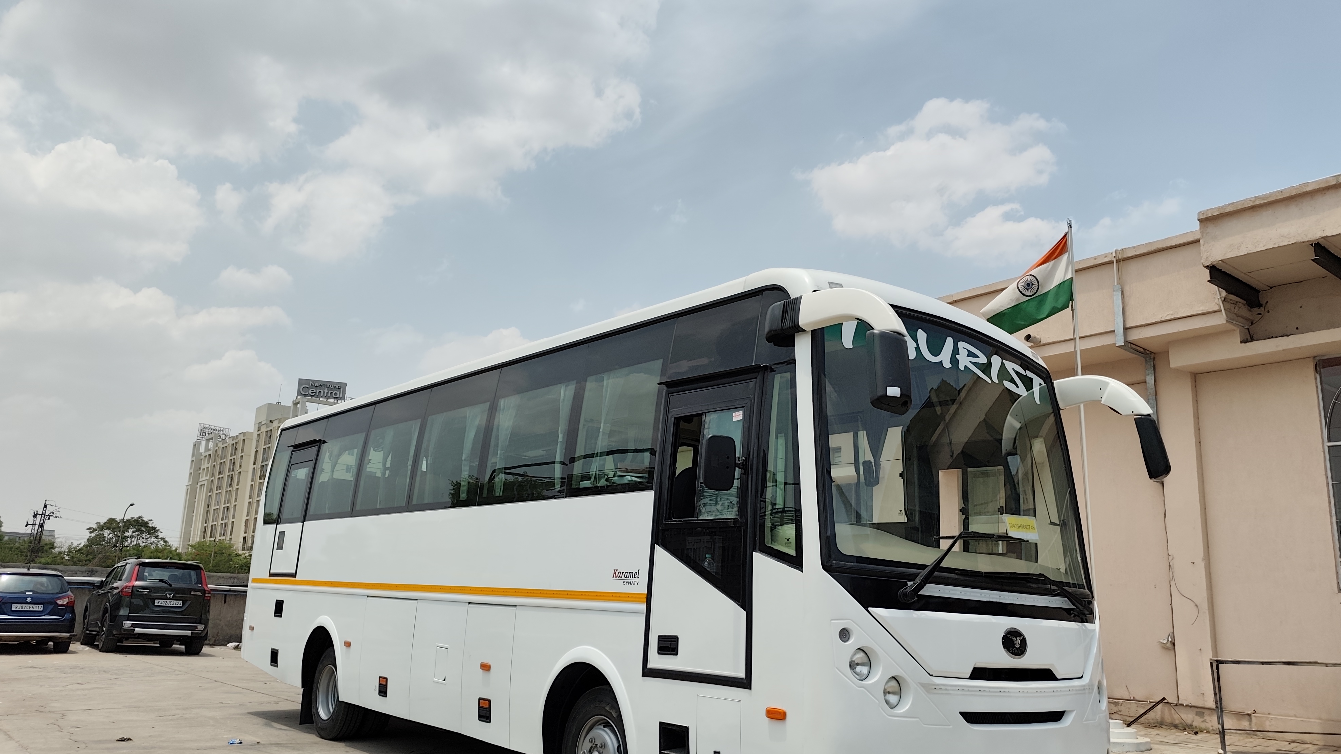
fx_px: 960
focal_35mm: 27
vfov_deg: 42.9
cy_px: 382
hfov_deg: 69.9
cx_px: 672
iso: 50
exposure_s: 1/3399
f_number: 1.6
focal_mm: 5.84
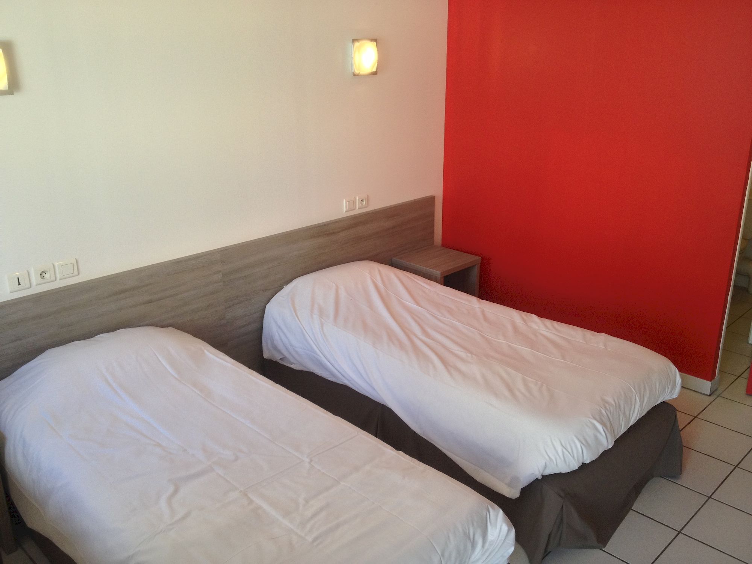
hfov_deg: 52.6
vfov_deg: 40.7
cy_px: 282
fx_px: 760
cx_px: 376
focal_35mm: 35
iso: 100
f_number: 2.4
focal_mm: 4.28
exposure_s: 1/120
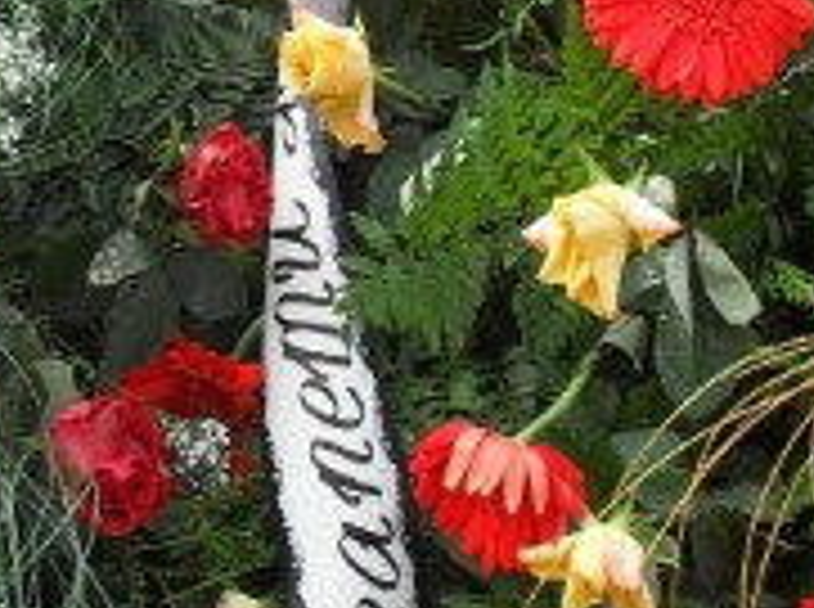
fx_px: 2910
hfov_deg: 15.9
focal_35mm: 124
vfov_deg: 11.9
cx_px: 364
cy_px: 194
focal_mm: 6.3
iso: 100
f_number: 3.2
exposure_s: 1/180
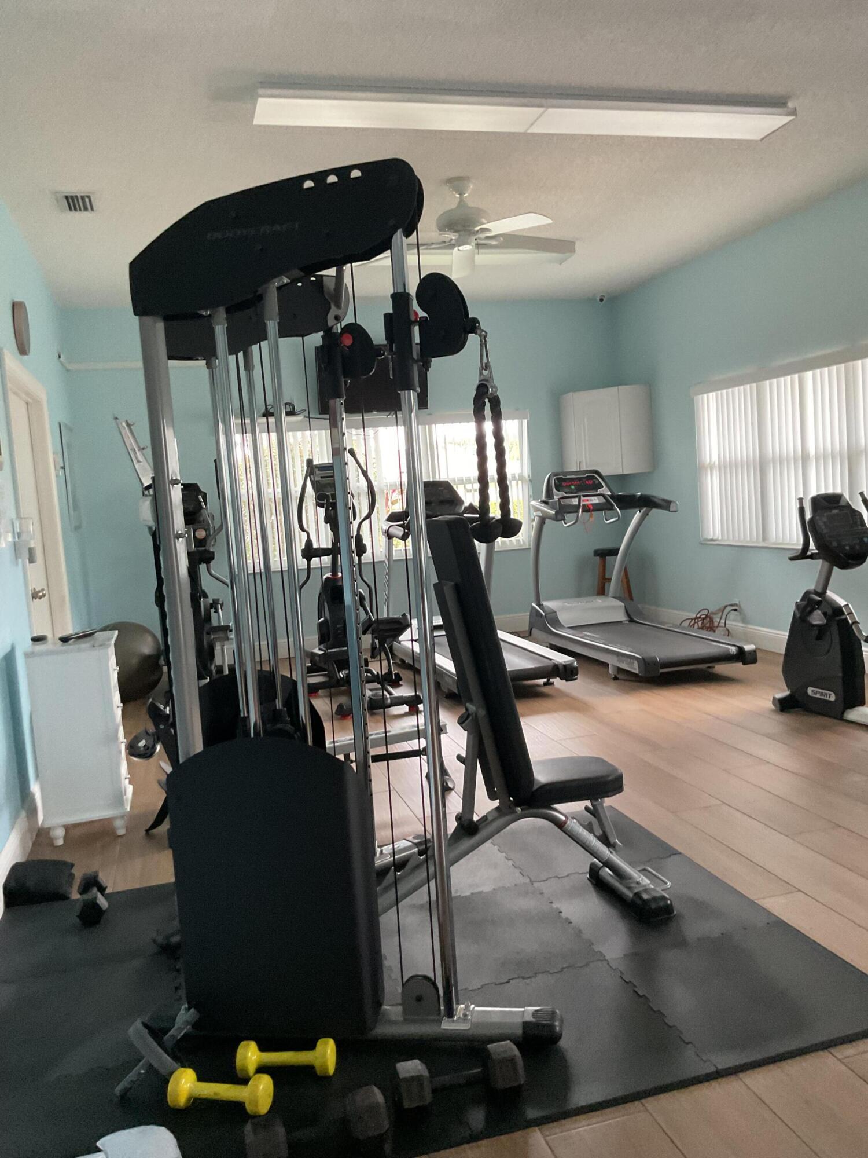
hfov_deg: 48.2
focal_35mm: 29
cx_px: 434
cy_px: 579
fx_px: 970
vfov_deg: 61.7
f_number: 1.8
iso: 200
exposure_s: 1/60
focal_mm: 3
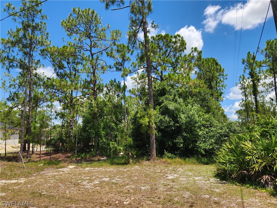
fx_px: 184
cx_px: 138
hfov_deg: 73.9
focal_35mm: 23
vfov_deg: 58.9
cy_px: 104
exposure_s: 1/1255
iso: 20
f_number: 1.8
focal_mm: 5.4
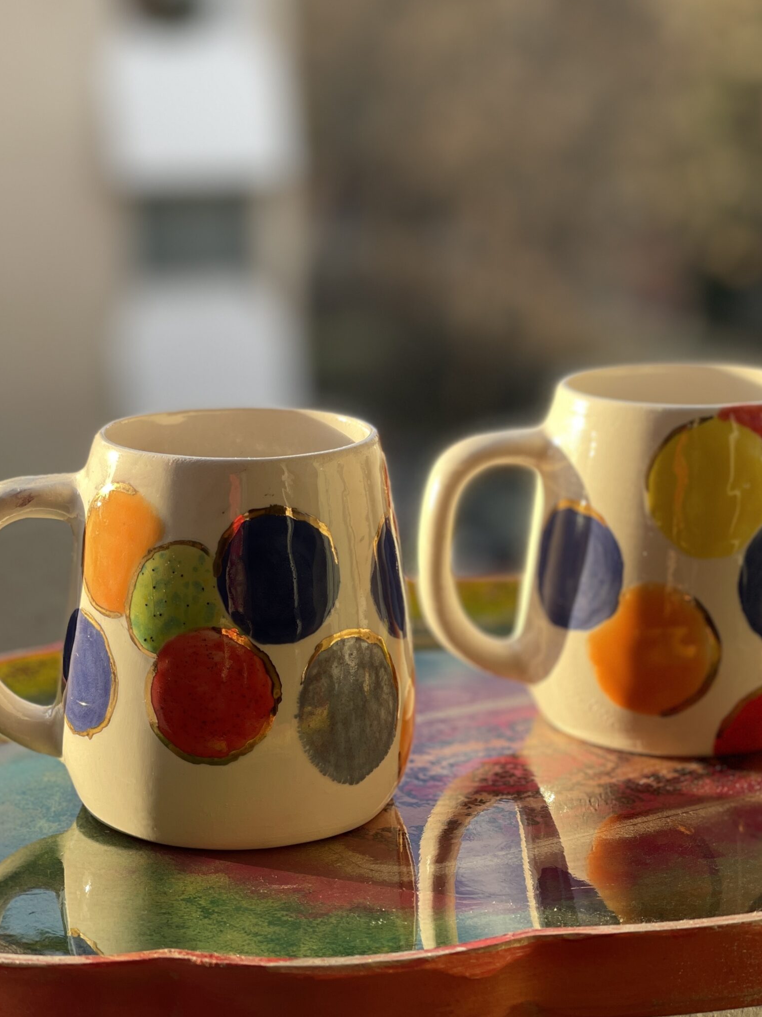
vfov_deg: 24.1
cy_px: 487
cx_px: 457
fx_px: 2378
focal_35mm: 81
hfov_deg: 18.2
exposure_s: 1/121
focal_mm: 7.5
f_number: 2.2
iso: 25
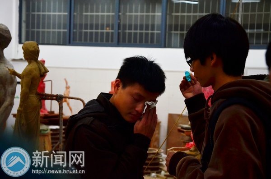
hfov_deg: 28.1
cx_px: 136
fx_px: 541
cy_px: 90
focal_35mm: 72
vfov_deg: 18.8
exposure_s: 1/160
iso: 400
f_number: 4.8
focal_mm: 48
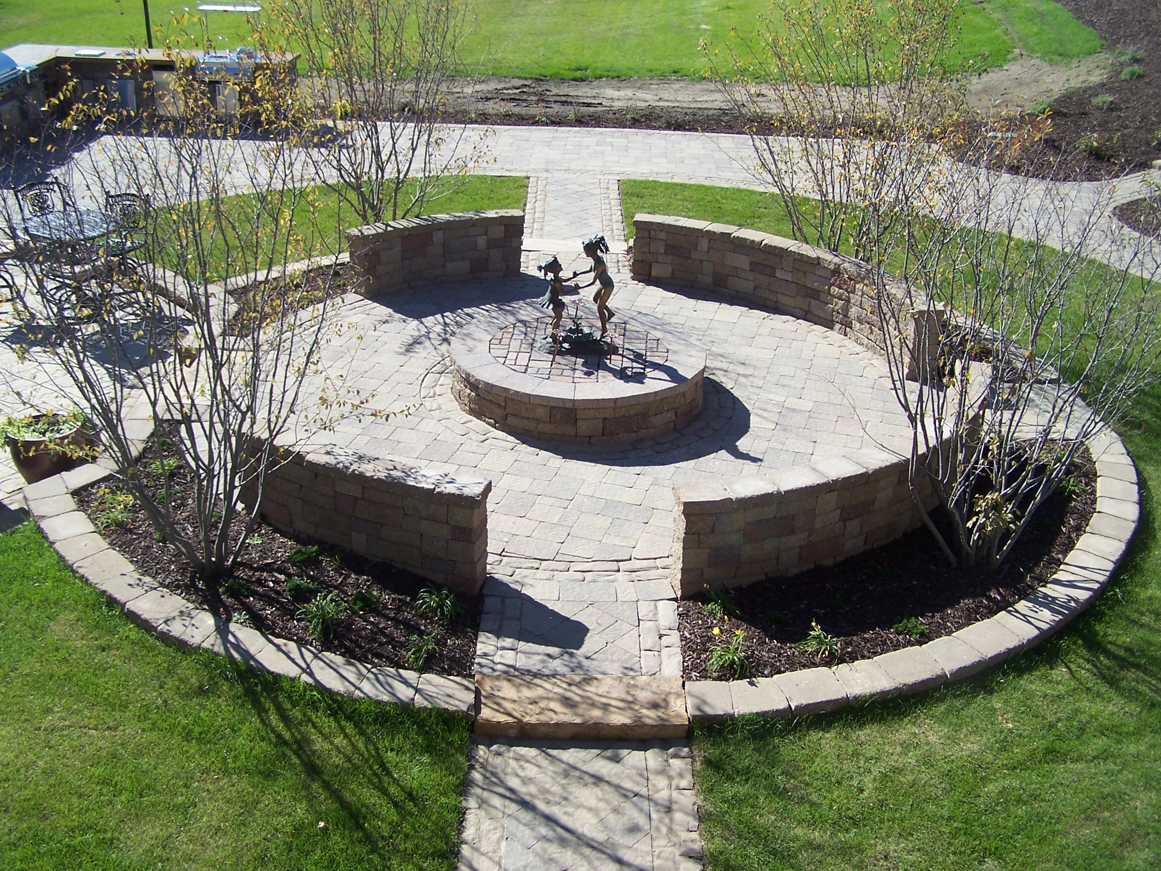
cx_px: 580
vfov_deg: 37.7
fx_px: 1274
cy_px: 436
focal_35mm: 38
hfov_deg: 49.0
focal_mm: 6.3
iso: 80
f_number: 2.8
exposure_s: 1/1000
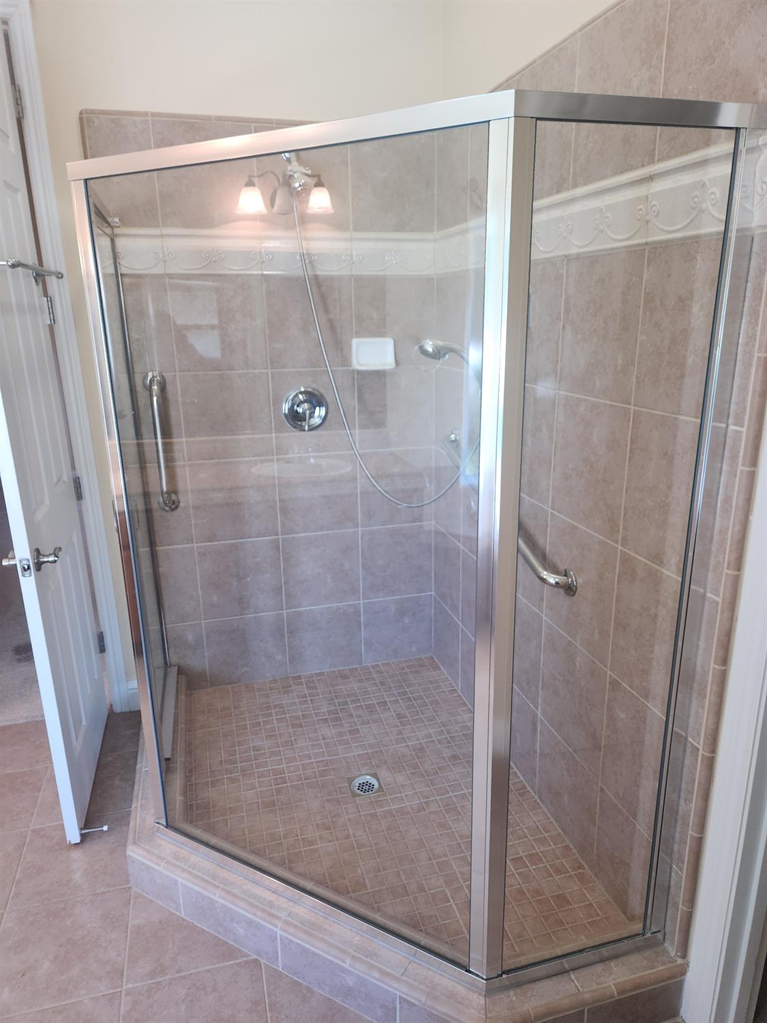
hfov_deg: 58.9
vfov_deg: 73.9
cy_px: 512
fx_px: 679
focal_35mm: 23
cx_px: 384
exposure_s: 1/120
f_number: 1.8
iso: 320
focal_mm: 5.4
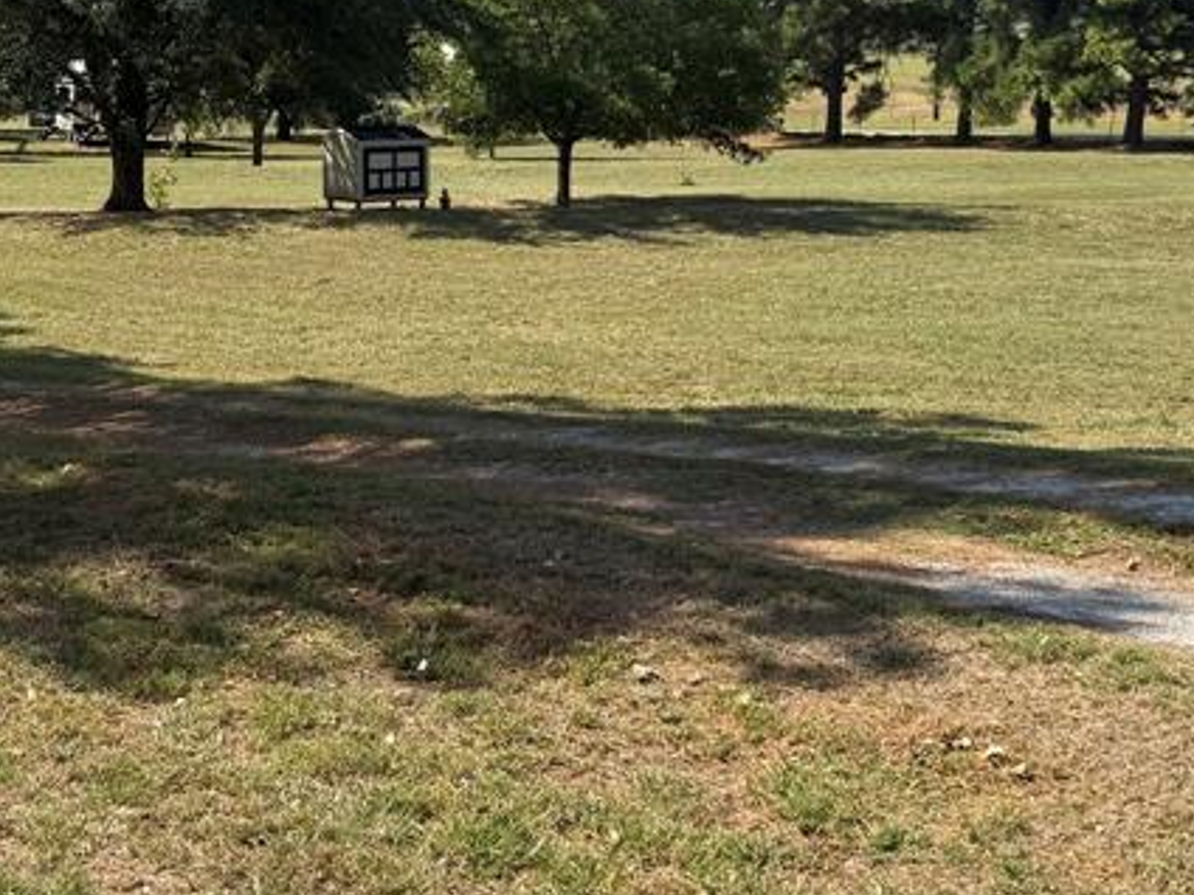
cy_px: 276
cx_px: 403
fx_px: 2001
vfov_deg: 25.1
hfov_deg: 33.0
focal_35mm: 58
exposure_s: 1/3953
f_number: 1.78
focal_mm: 6.76
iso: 80
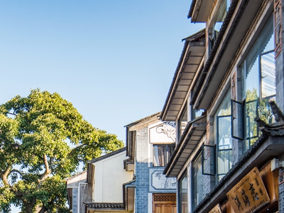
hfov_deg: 22.5
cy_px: 194
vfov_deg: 16.9
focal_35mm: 86
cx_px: 60
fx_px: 705
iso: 200
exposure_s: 1/100
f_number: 8
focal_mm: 38
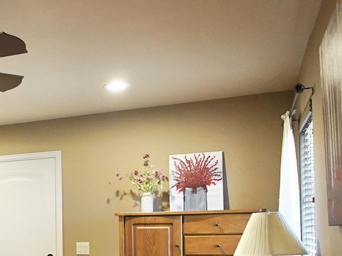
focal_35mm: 54
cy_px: 225
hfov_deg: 29.0
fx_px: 533
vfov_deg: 26.2
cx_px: -100
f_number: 2.8
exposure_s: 1/160
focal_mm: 11
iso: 1600
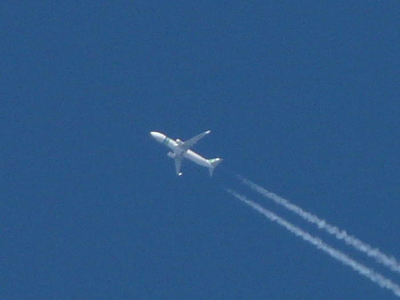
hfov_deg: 3.9
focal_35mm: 504
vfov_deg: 3.0
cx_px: 200
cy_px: 150
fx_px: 5824
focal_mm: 82.8
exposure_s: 1/400
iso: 100
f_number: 6.3
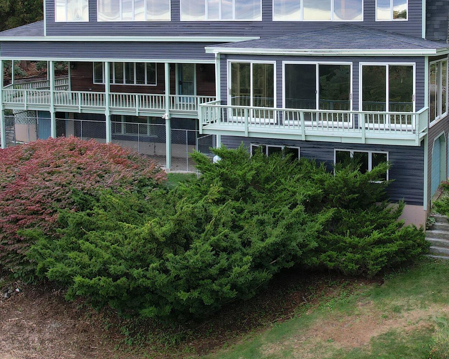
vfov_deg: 29.4
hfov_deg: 36.8
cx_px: 309
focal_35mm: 50
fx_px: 664
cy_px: 62
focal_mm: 8.38
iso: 100
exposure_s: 1/120
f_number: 2.8
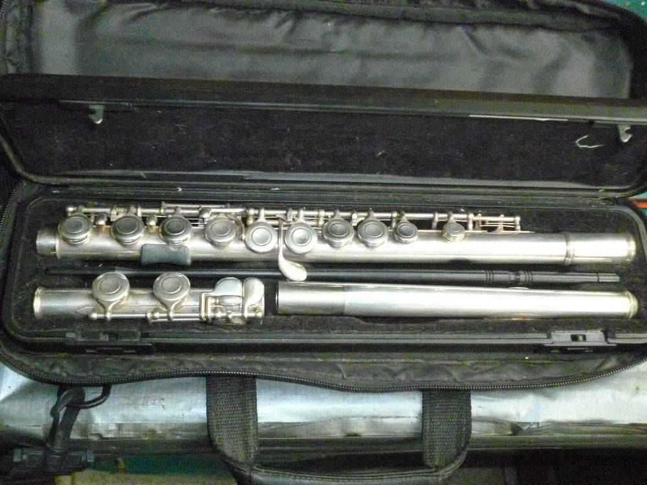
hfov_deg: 45.8
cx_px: 324
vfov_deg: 35.1
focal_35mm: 41
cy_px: 242
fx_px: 766
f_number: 3.7
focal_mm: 7.3
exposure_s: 1/60
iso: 1600
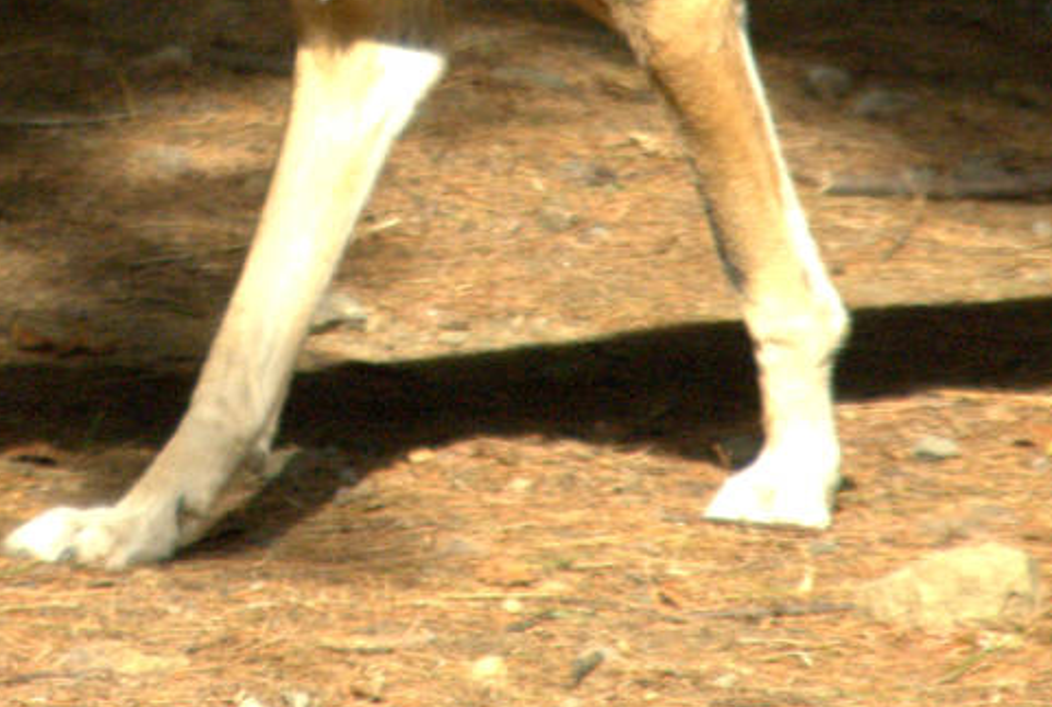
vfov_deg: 1.4
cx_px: -17
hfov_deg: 2.1
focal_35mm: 997
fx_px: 29198
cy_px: -280
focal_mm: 200
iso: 1100
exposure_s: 1/500
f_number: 6.3
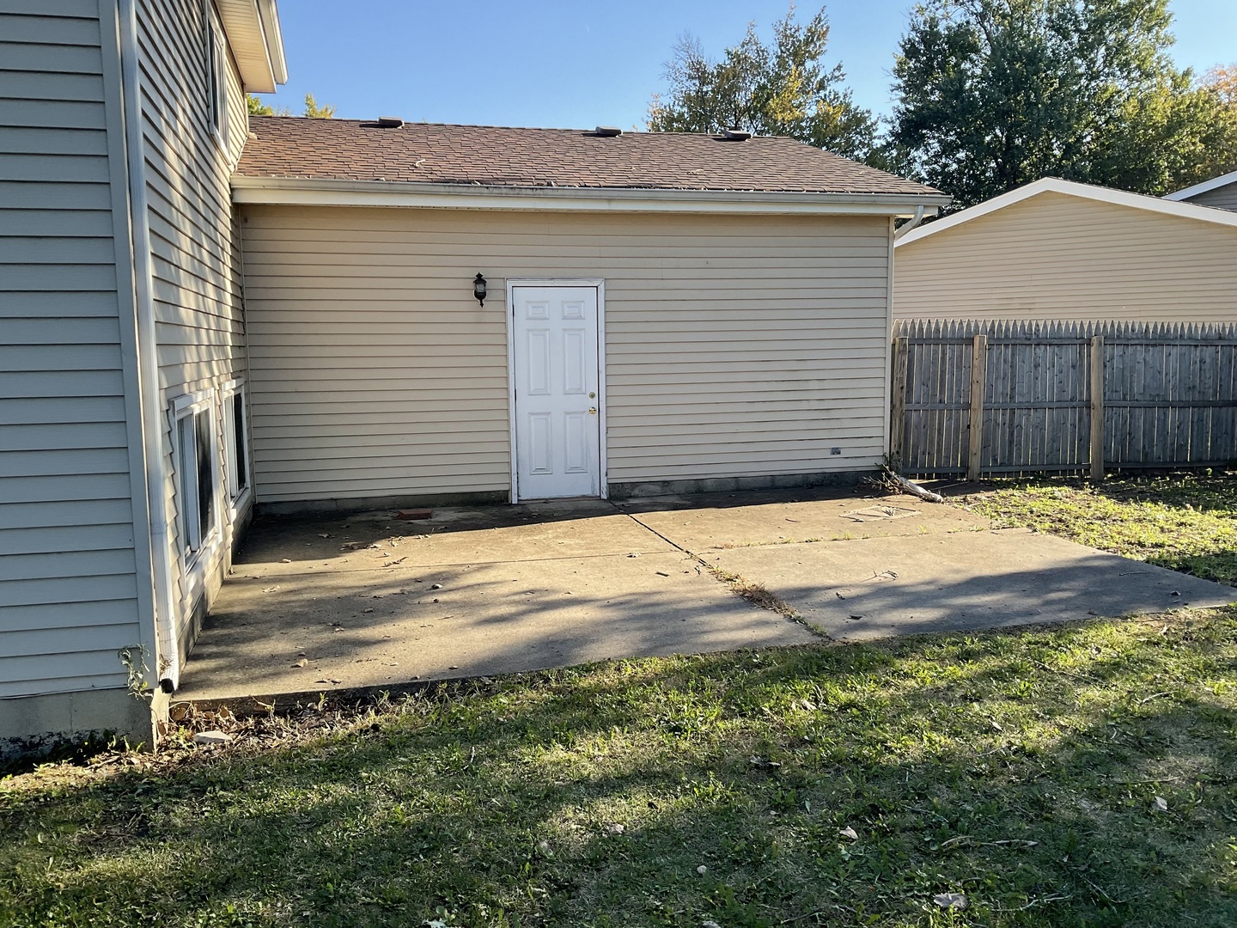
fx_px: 1036
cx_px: 618
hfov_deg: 61.7
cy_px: 464
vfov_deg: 48.2
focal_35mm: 29
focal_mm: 3
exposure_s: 1/365
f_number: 1.8
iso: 16
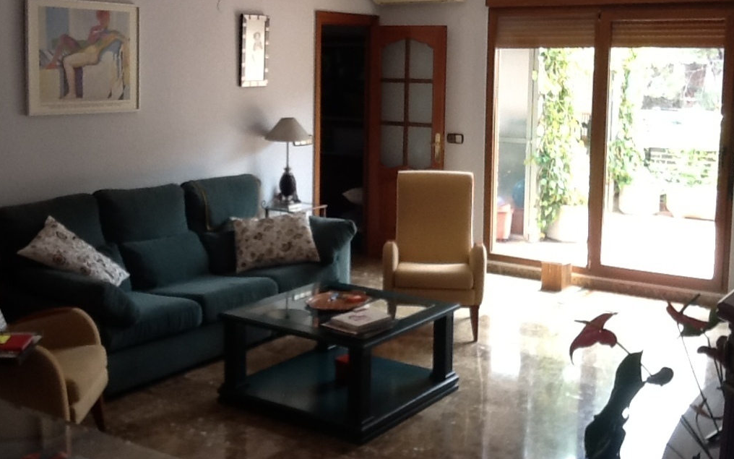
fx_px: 940
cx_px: 366
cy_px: 194
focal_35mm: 47
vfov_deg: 27.4
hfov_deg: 42.6
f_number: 2.4
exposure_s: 1/30
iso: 50
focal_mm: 2.03
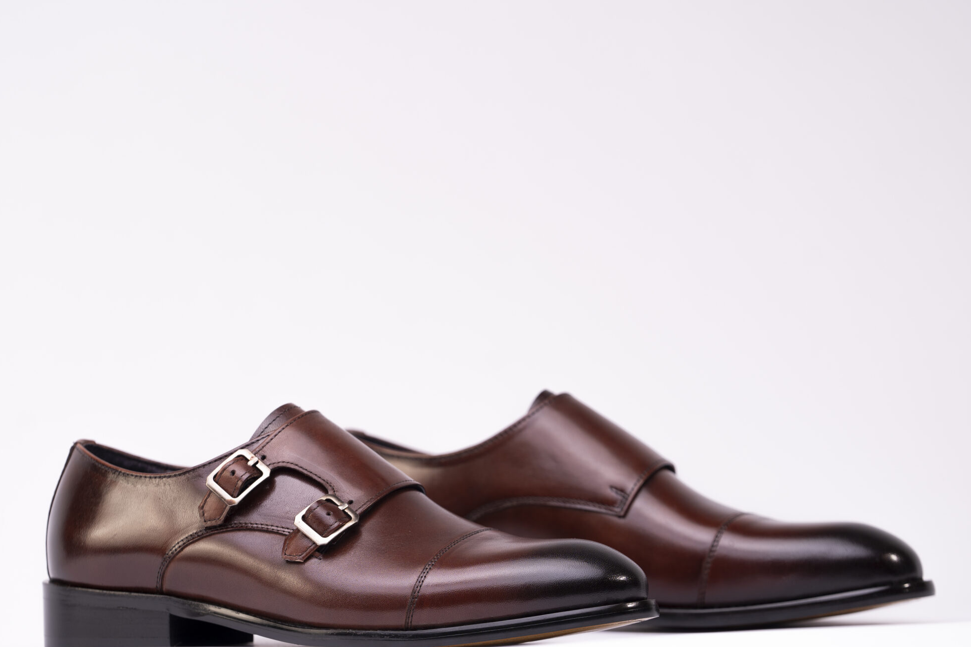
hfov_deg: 7.9
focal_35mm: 260
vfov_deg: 5.3
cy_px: 416
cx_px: 393
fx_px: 7012
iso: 100
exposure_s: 1/100
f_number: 5
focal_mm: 198
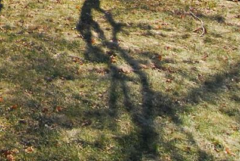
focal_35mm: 72
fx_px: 481
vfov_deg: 15.9
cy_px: -137
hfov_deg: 23.3
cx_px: -106
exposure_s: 1/320
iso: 640
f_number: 9
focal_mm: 12
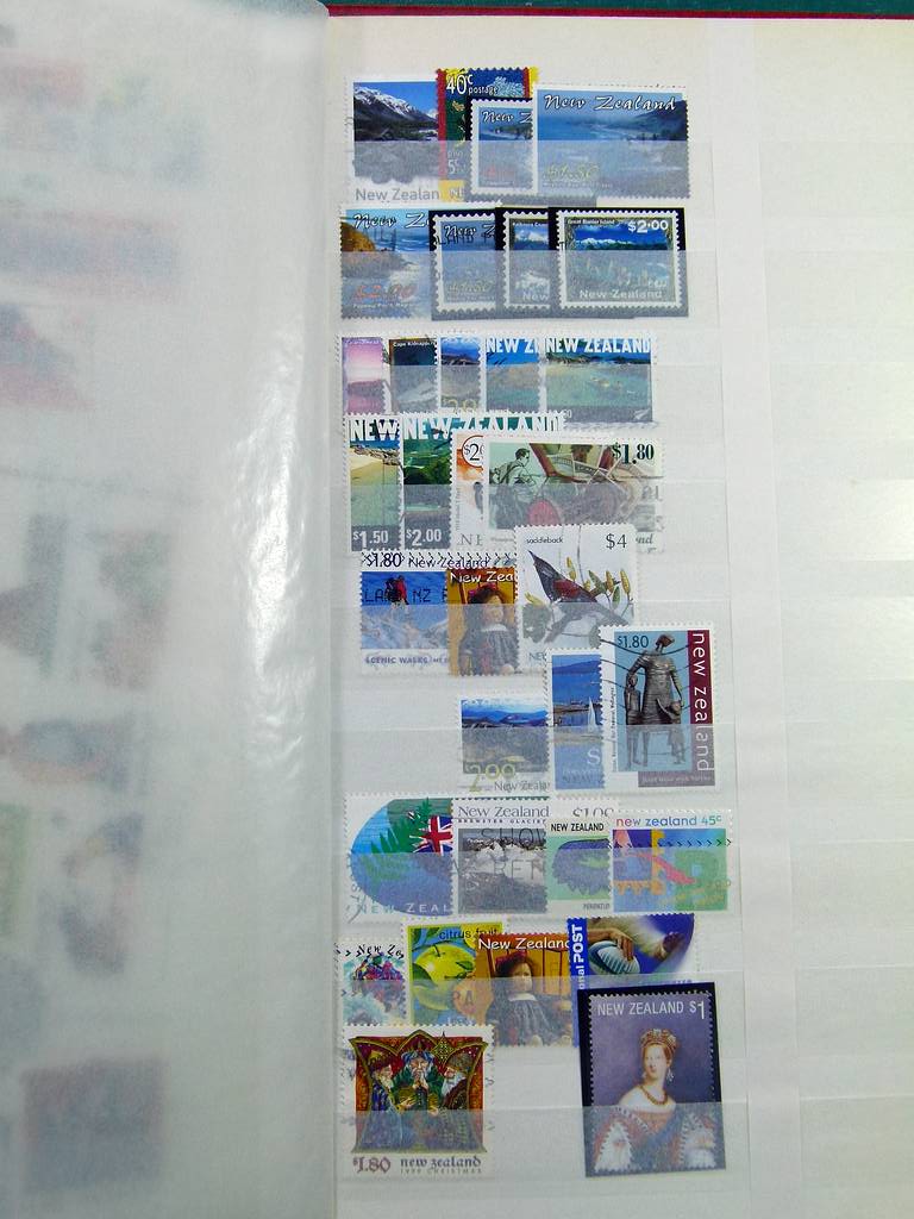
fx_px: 1303
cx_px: 457
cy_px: 610
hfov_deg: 38.7
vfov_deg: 50.1
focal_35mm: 37
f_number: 4
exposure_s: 1/100
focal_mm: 6.7
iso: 100
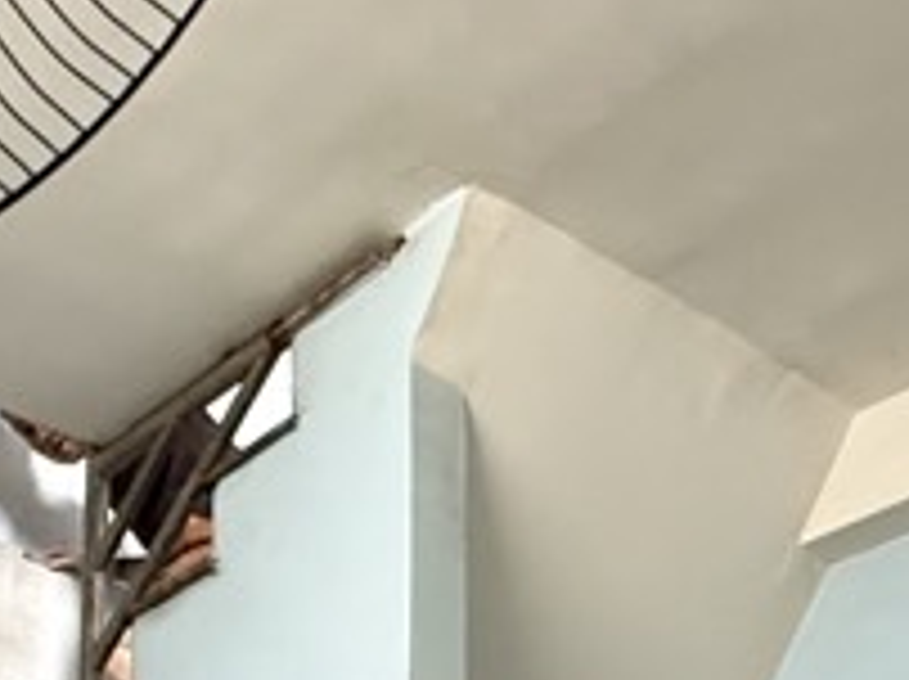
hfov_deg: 27.4
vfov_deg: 16.4
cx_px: 459
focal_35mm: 71
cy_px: 1319
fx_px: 1862
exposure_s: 1/60
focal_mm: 2.22
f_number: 2.2
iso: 640
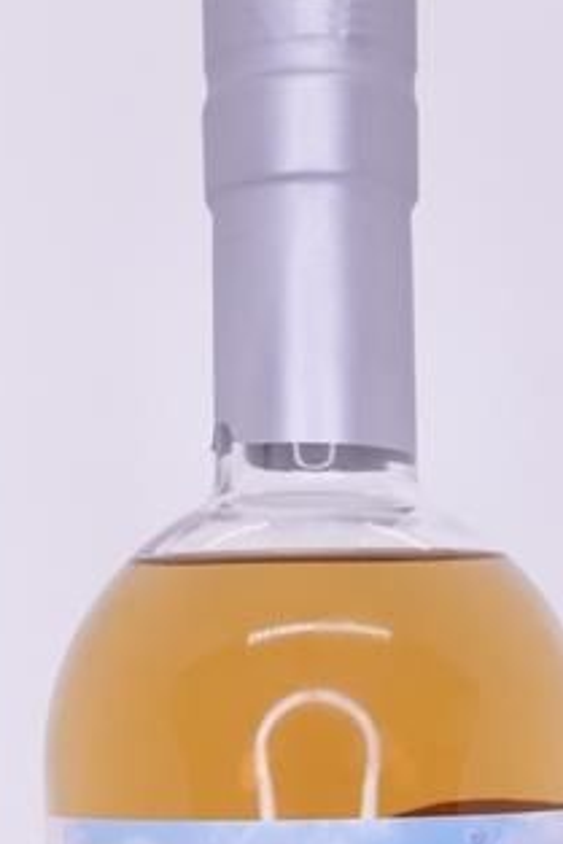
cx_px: 329
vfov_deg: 40.1
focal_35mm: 46
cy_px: 731
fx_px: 1078
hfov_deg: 29.2
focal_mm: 9
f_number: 2.8
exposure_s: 1/100
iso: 100
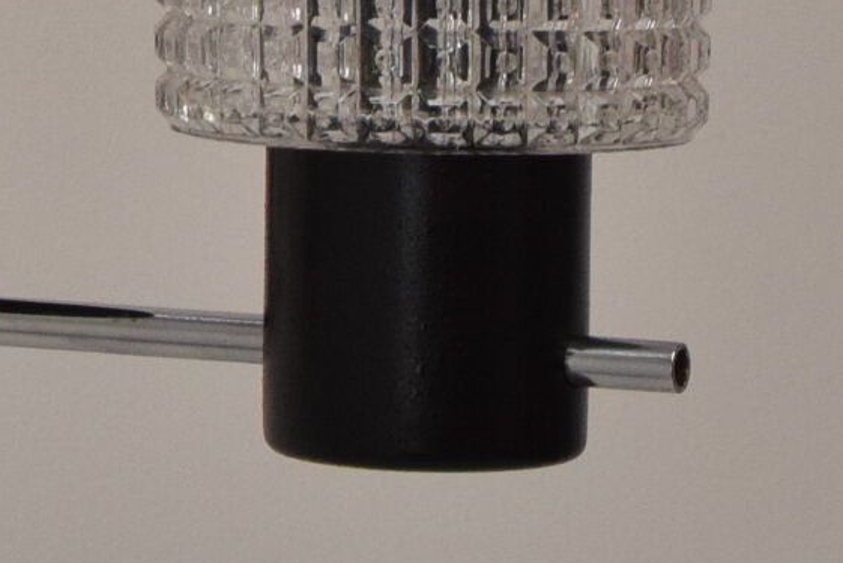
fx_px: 7124
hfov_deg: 6.7
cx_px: -290
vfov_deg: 4.4
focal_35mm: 304
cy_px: -809
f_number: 9
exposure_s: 1/320
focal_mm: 38
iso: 1600
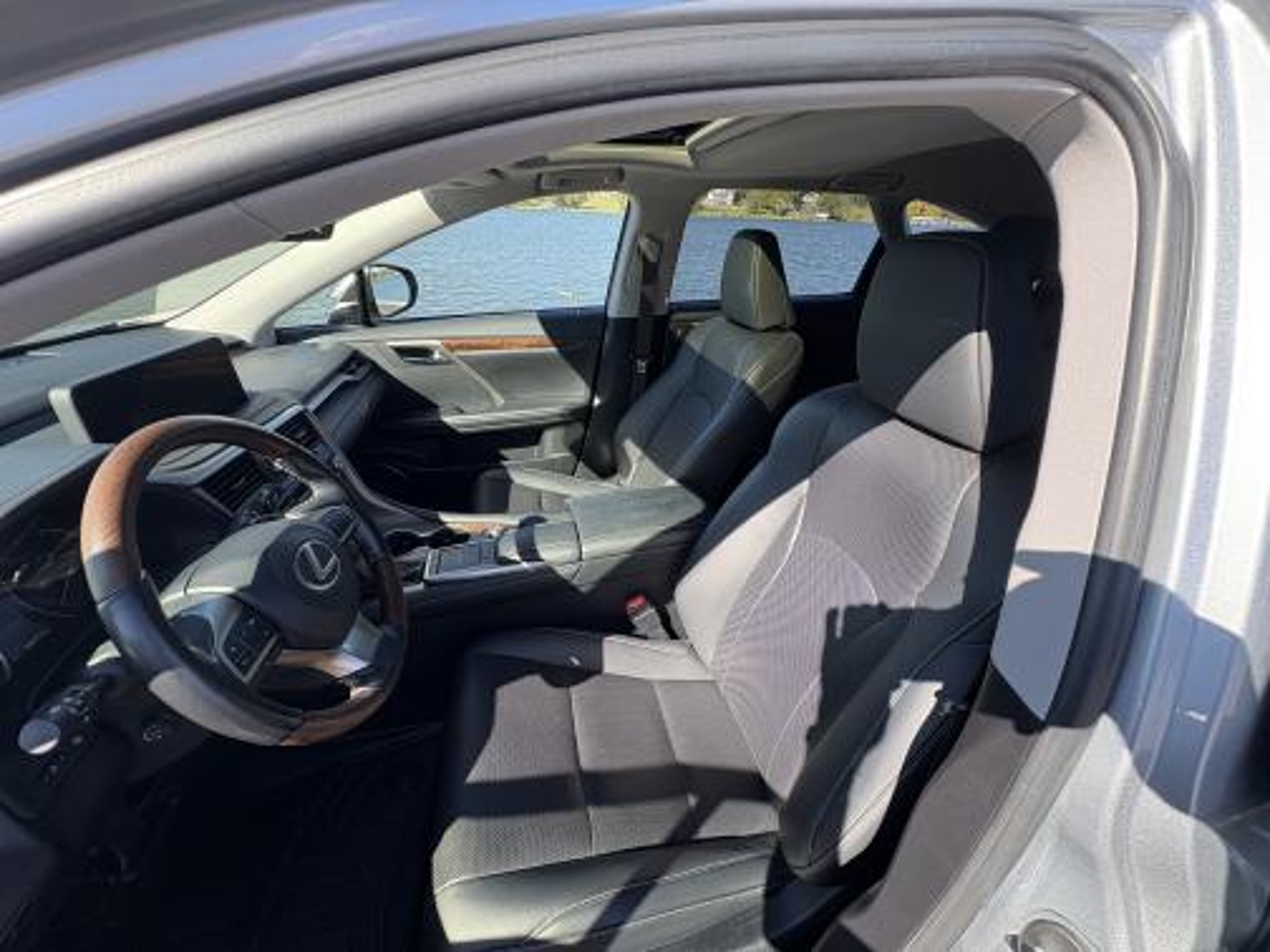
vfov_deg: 85.7
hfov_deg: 102.1
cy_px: 476
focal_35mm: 14
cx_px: 635
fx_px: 514
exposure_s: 1/167
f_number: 2.2
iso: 40
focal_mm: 2.22
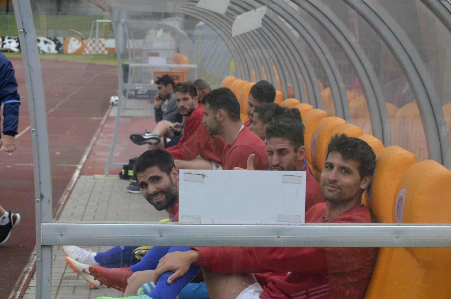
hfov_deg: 24.7
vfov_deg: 16.5
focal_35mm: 82
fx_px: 1031
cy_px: 150
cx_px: 226
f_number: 6.3
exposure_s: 1/160
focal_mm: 55
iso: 200
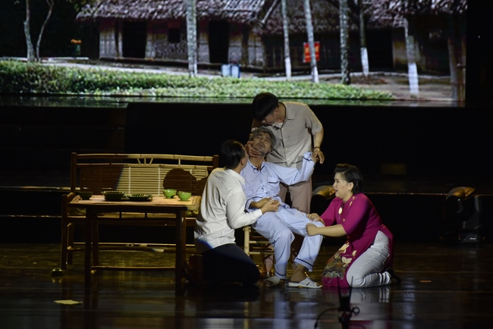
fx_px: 3014
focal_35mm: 220
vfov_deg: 6.3
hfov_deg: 9.4
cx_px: 246
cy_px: 164
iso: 1000
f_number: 5.3
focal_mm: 220
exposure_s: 1/160
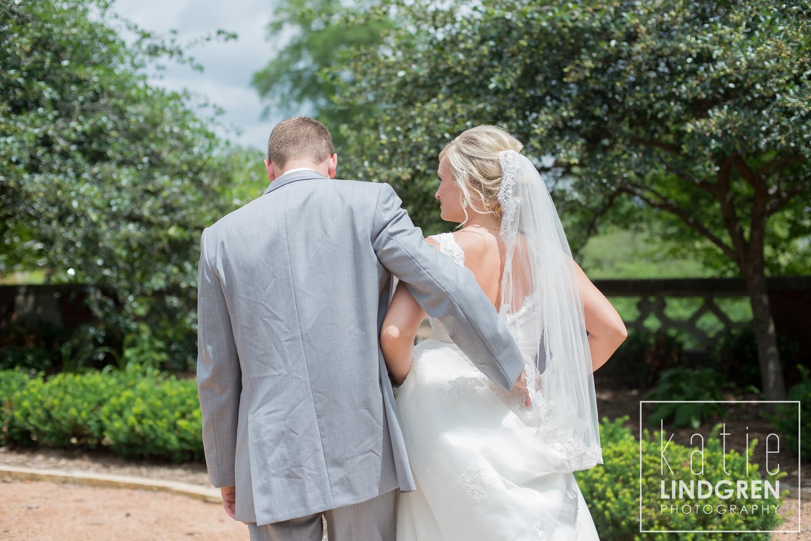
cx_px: 406
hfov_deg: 39.6
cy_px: 270
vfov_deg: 27.0
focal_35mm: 50
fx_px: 1127
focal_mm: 50
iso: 400
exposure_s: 1/6400
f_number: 3.2
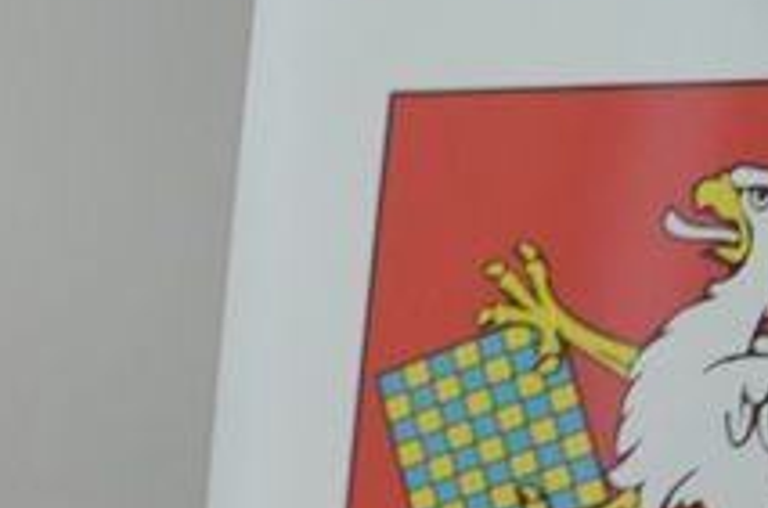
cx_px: -1056
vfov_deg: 6.5
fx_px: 4300
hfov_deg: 9.2
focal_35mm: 202
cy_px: 1164
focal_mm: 28
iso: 1100
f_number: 4
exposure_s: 1/60
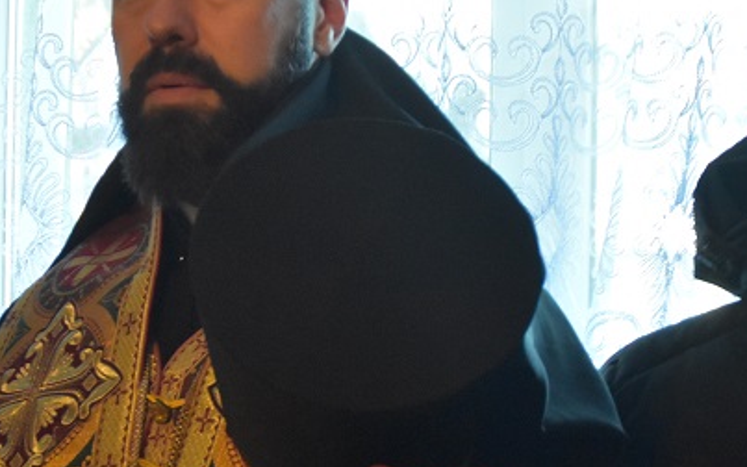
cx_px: 267
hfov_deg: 29.2
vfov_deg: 18.6
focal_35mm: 70
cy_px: 288
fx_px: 1425
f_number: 3.5
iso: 2200
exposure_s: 1/125
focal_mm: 18
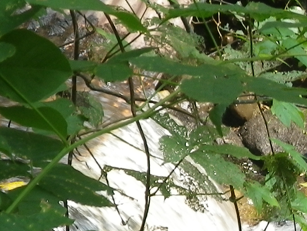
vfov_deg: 9.9
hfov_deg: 13.2
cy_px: 198
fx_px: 1322
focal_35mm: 149
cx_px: 262
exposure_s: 1/60
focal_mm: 6.1
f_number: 3.8
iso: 80
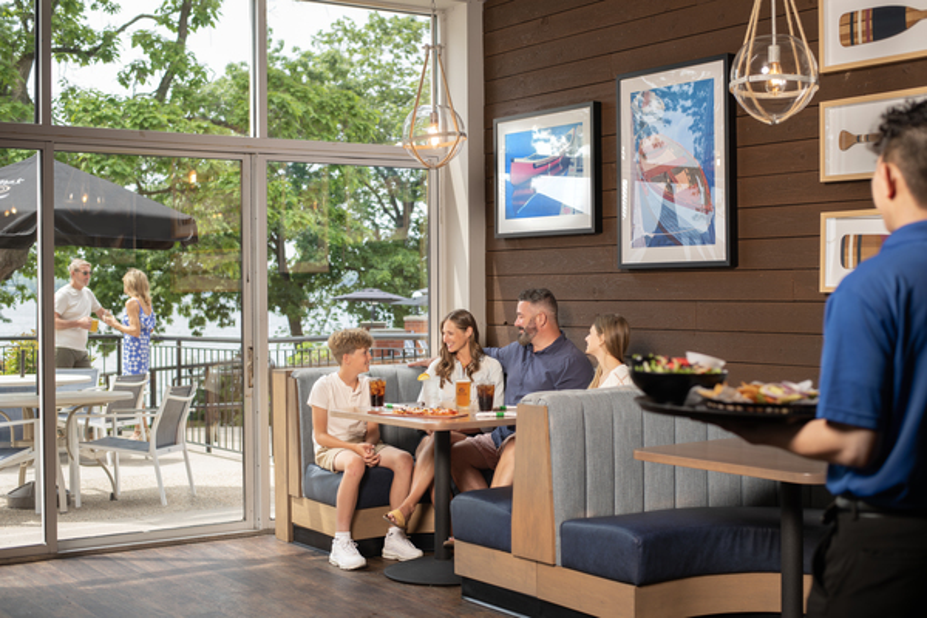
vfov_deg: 27.0
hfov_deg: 39.6
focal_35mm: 50
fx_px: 1287
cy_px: 309
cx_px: 464
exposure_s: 1/80
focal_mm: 50
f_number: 3.2
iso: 80
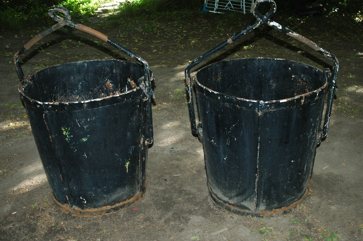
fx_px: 423
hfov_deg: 46.4
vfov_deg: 31.8
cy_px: 120
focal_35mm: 42
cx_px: 182
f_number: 7.1
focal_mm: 28
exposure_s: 1/125
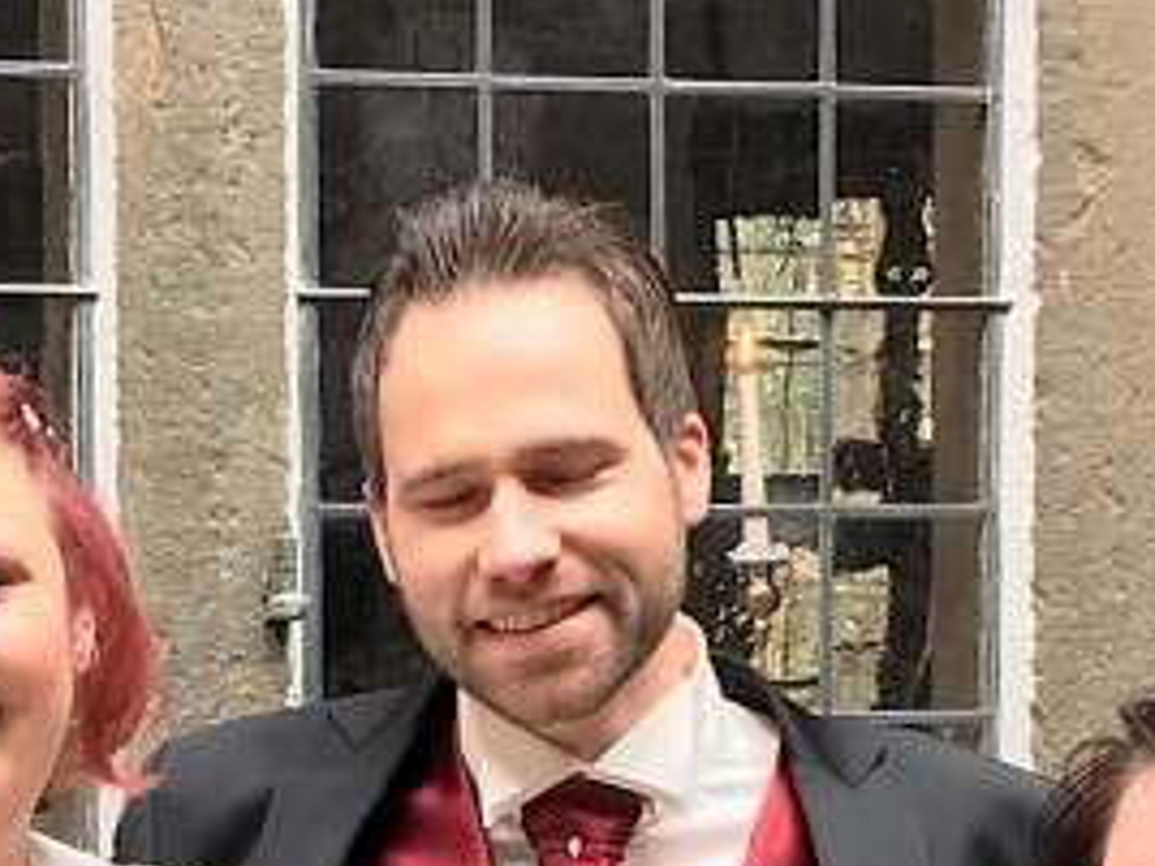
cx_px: 250
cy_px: 1277
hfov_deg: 15.1
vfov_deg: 11.0
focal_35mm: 130
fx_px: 4338
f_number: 2.2
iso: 32
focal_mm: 4.15
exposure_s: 1/50
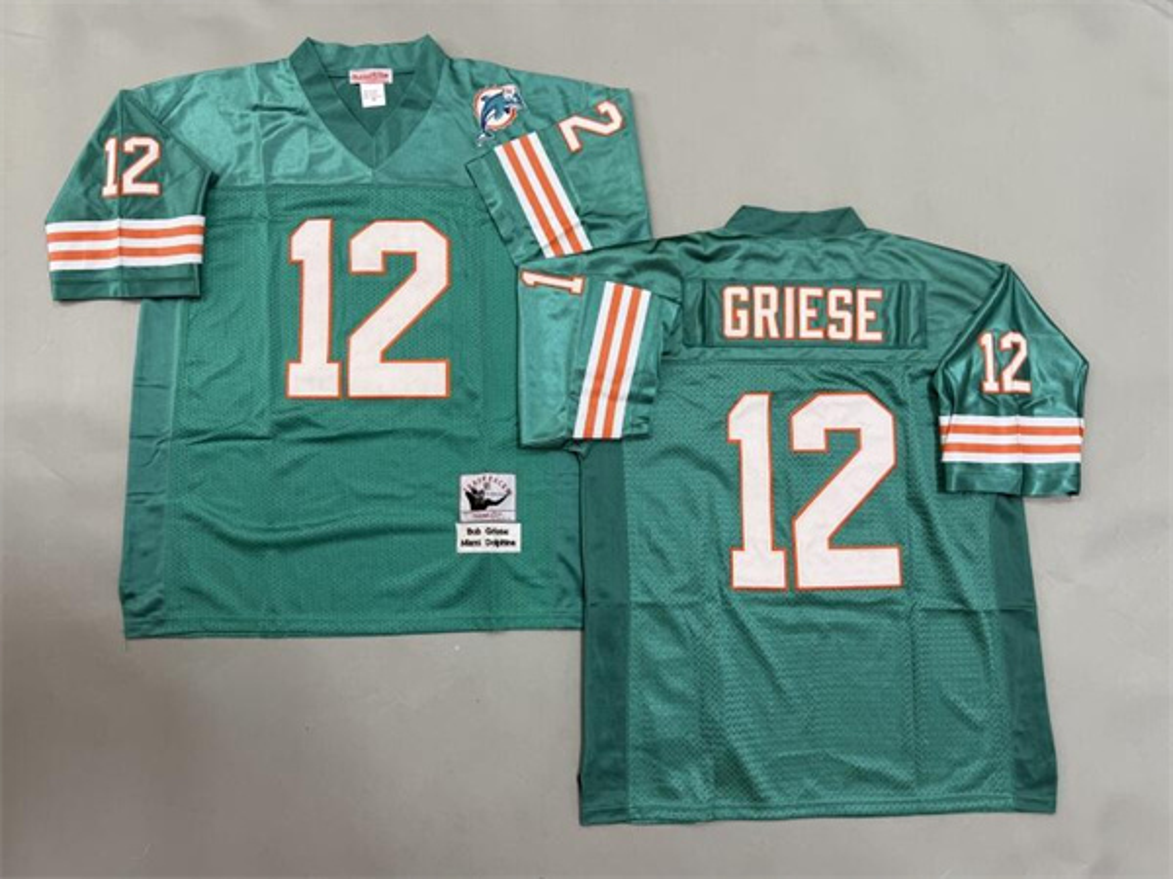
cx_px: 586
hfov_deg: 71.6
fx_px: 813
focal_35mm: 24
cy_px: 440
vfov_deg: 56.8
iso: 100
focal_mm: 6.76
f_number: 1.78
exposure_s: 1/50
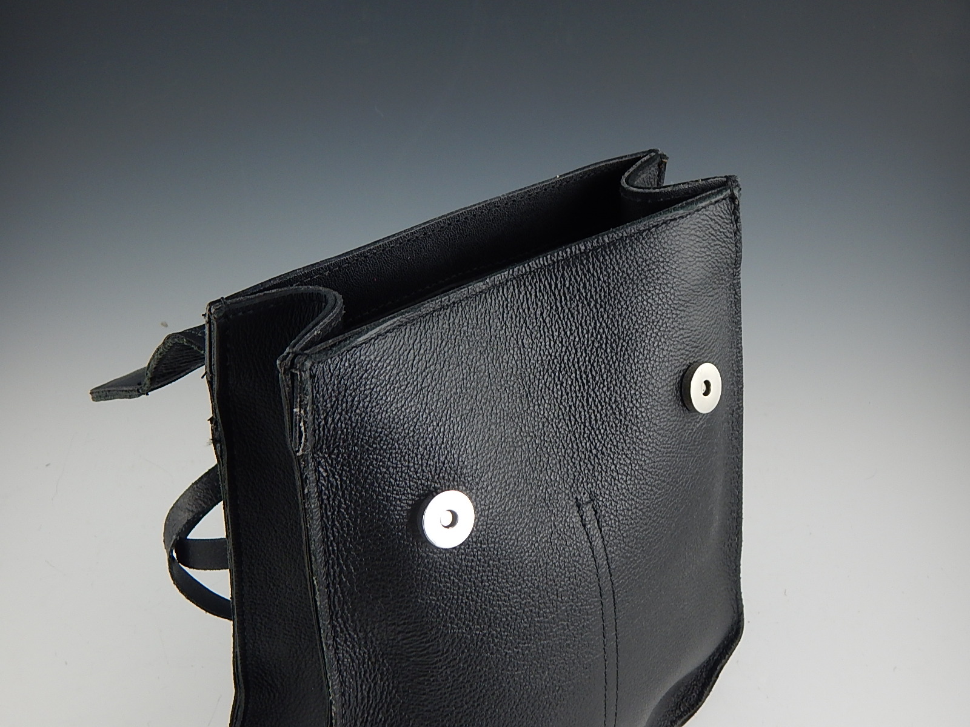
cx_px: 485
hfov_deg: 43.9
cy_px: 364
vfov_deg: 33.6
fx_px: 1205
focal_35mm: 43
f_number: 3.6
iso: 140
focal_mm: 7.7
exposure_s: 1/30
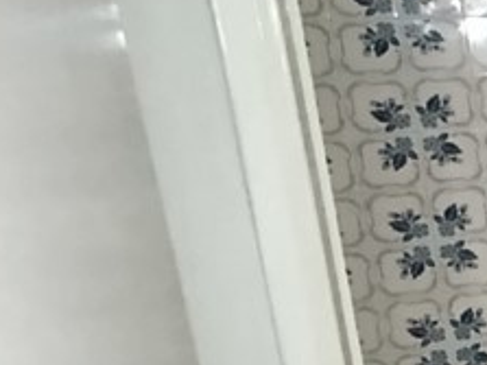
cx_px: 1020
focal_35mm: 69
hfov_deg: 17.7
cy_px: 249
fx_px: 970
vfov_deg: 21.2
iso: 1617
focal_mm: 1.65
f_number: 2.2
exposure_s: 1/14.3
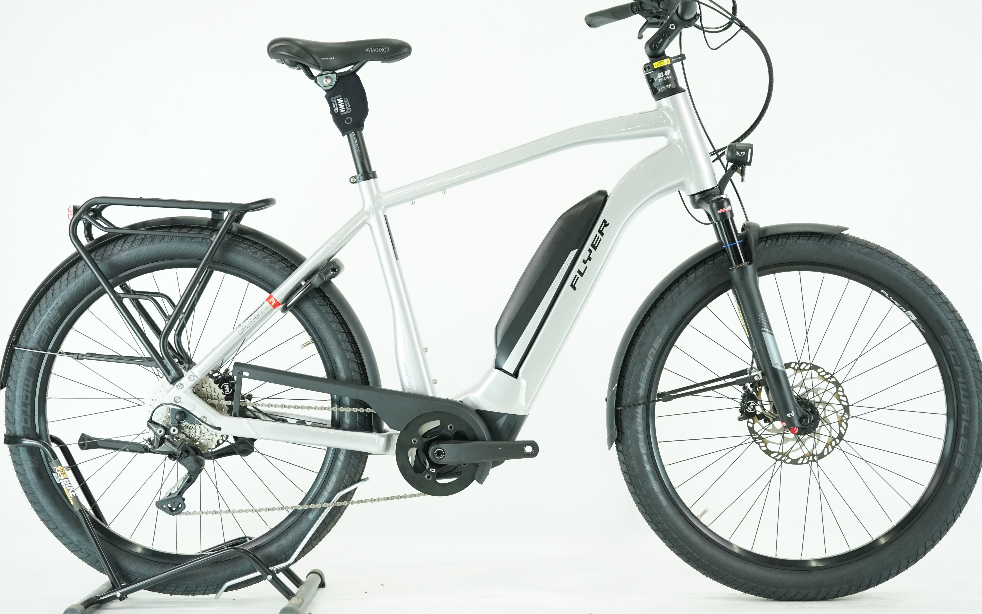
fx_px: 1659
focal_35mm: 62
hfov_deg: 33.0
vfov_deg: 21.0
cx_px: 493
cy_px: 286
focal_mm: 60
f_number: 5
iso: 2500
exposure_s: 1/200
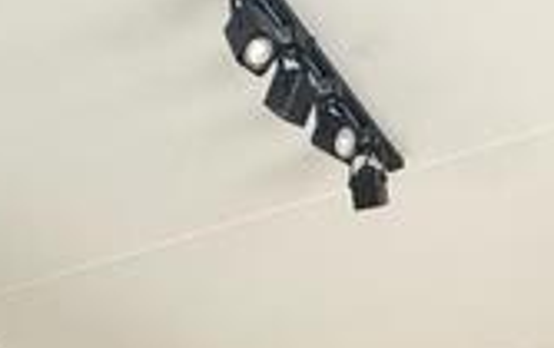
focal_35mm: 71
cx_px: 378
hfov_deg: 28.7
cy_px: 795
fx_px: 1074
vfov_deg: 13.9
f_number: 2.2
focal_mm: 2.22
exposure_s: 1/99
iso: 320
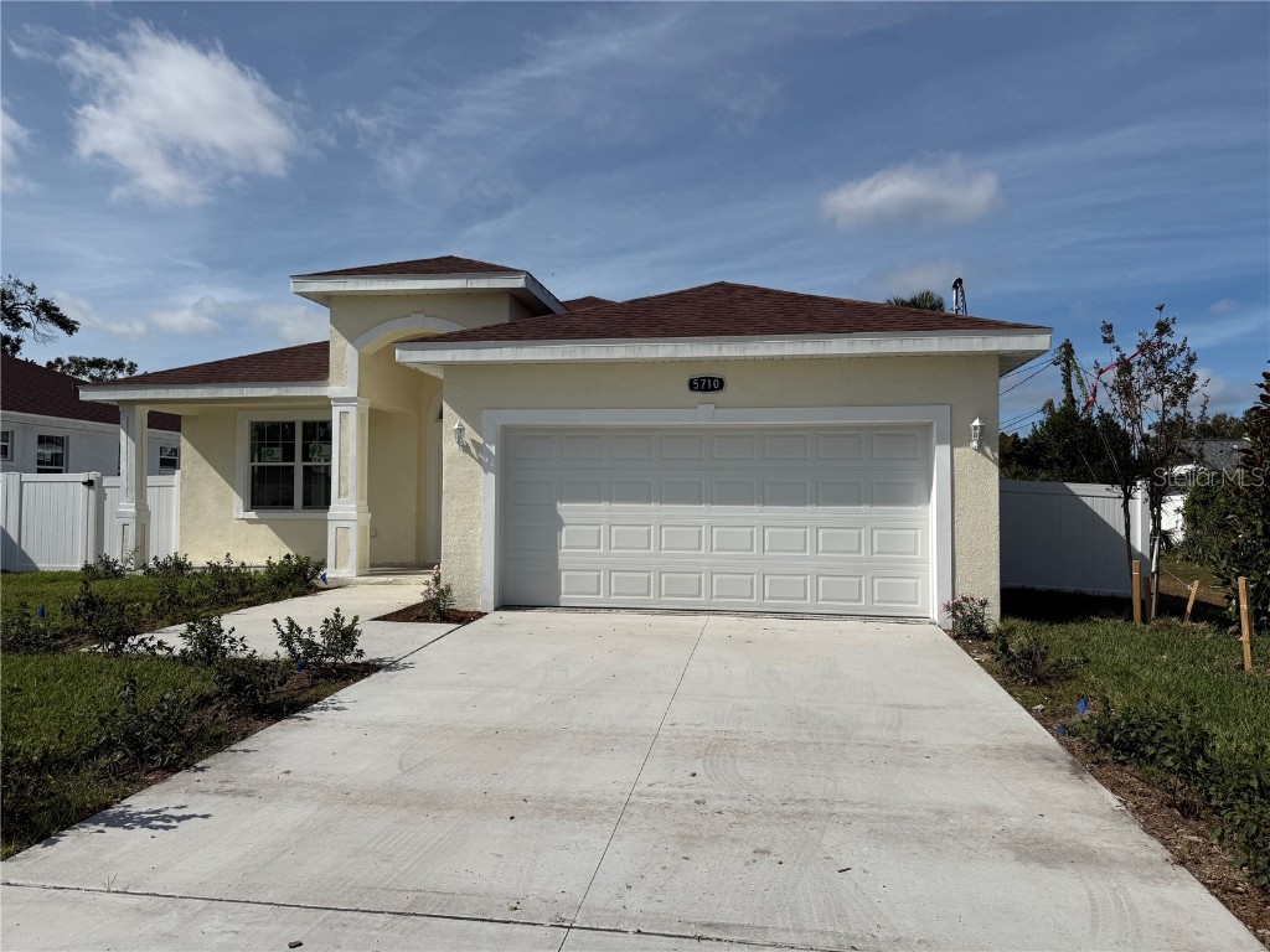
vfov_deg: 56.8
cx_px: 635
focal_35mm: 24
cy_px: 476
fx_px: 881
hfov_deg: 71.6
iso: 80
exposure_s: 1/14286
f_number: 1.78
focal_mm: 6.76
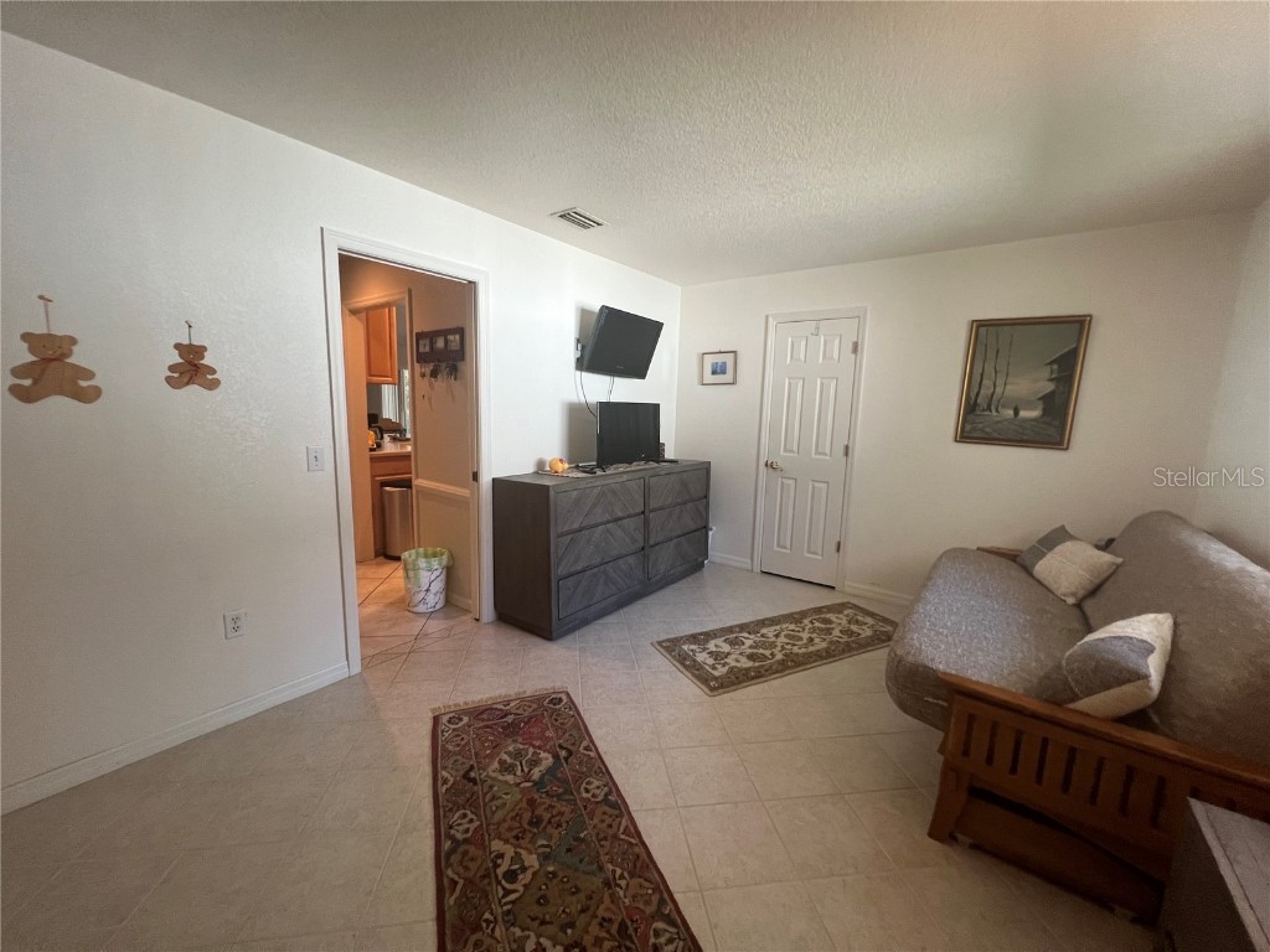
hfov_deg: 106.2
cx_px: 635
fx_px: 477
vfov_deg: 89.9
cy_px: 476
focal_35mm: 13
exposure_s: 1/120
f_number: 1.8
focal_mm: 1.57
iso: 250
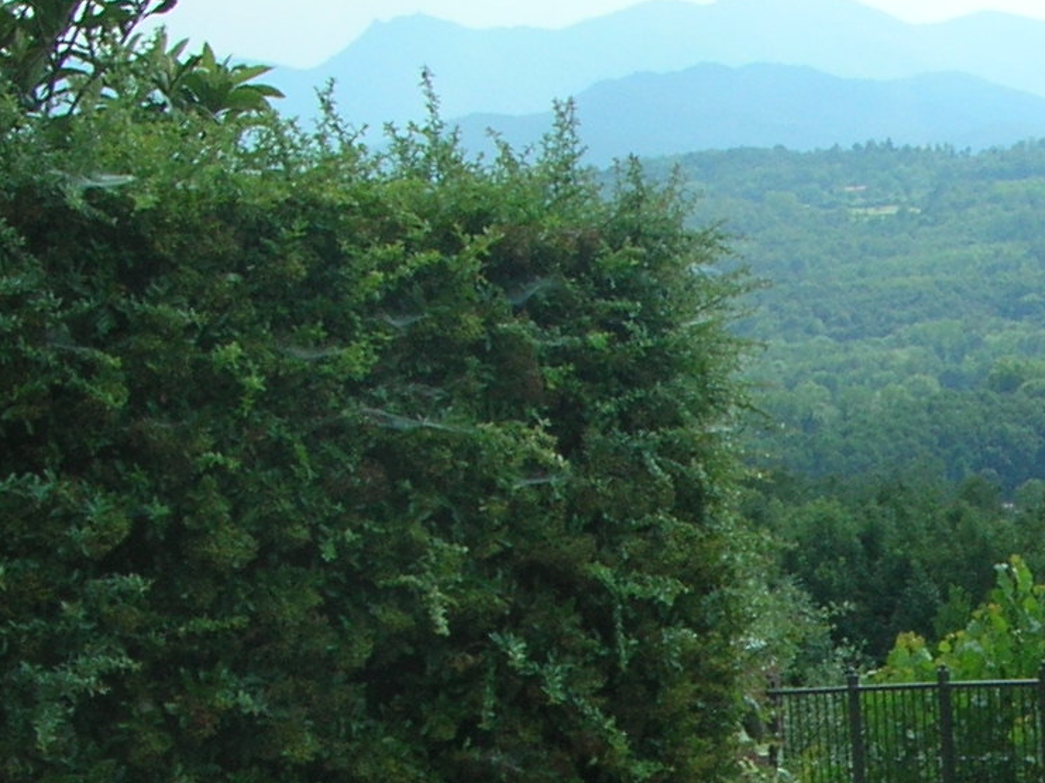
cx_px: 1532
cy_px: 765
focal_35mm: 108
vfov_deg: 13.5
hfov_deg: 16.7
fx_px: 3259
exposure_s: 1/171
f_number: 5.6
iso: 50
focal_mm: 5.8
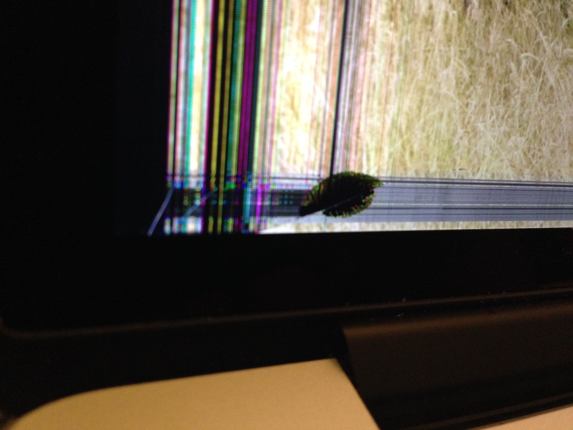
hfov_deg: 55.4
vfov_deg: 42.9
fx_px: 546
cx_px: 286
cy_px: 215
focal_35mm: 33
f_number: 2.4
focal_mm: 4.12
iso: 400
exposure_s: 1/17
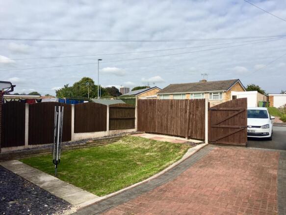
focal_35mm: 29
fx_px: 240
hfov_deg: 61.7
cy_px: 108
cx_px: 143
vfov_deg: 48.2
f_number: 2.2
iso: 25
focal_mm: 4.15
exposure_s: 1/1350
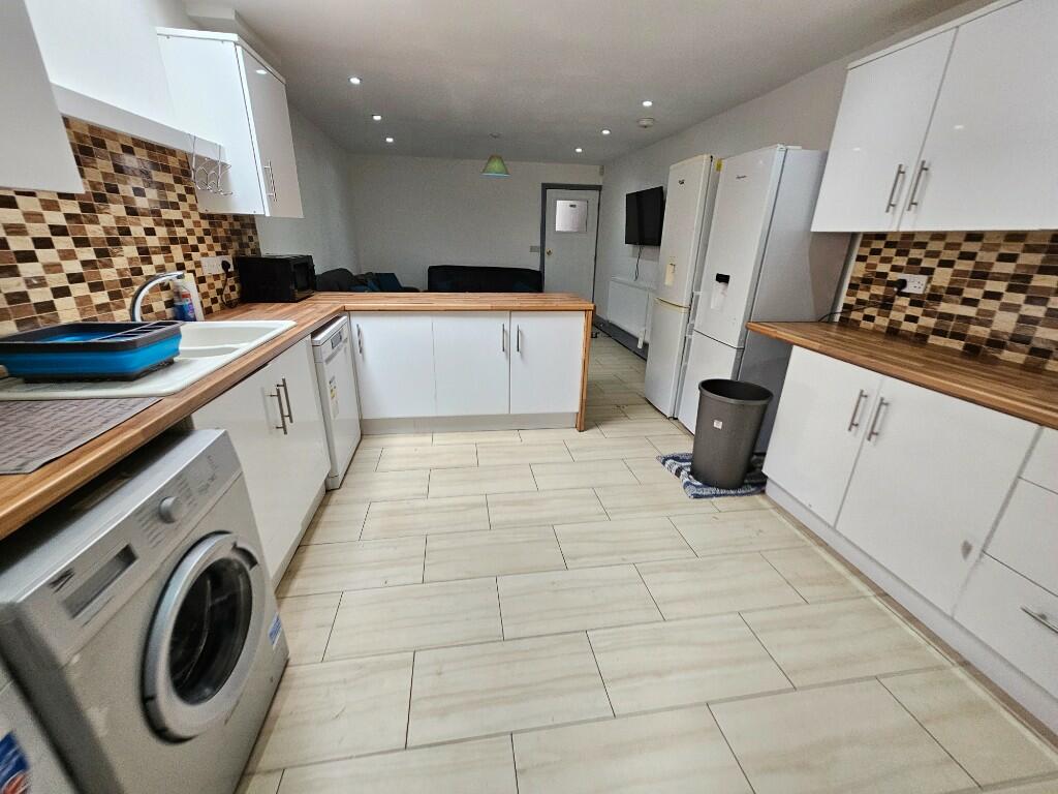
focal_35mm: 13
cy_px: 397
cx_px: 529
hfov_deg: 106.2
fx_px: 397
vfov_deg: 89.9
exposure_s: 1/50
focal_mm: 2.2
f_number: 2.2
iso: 160
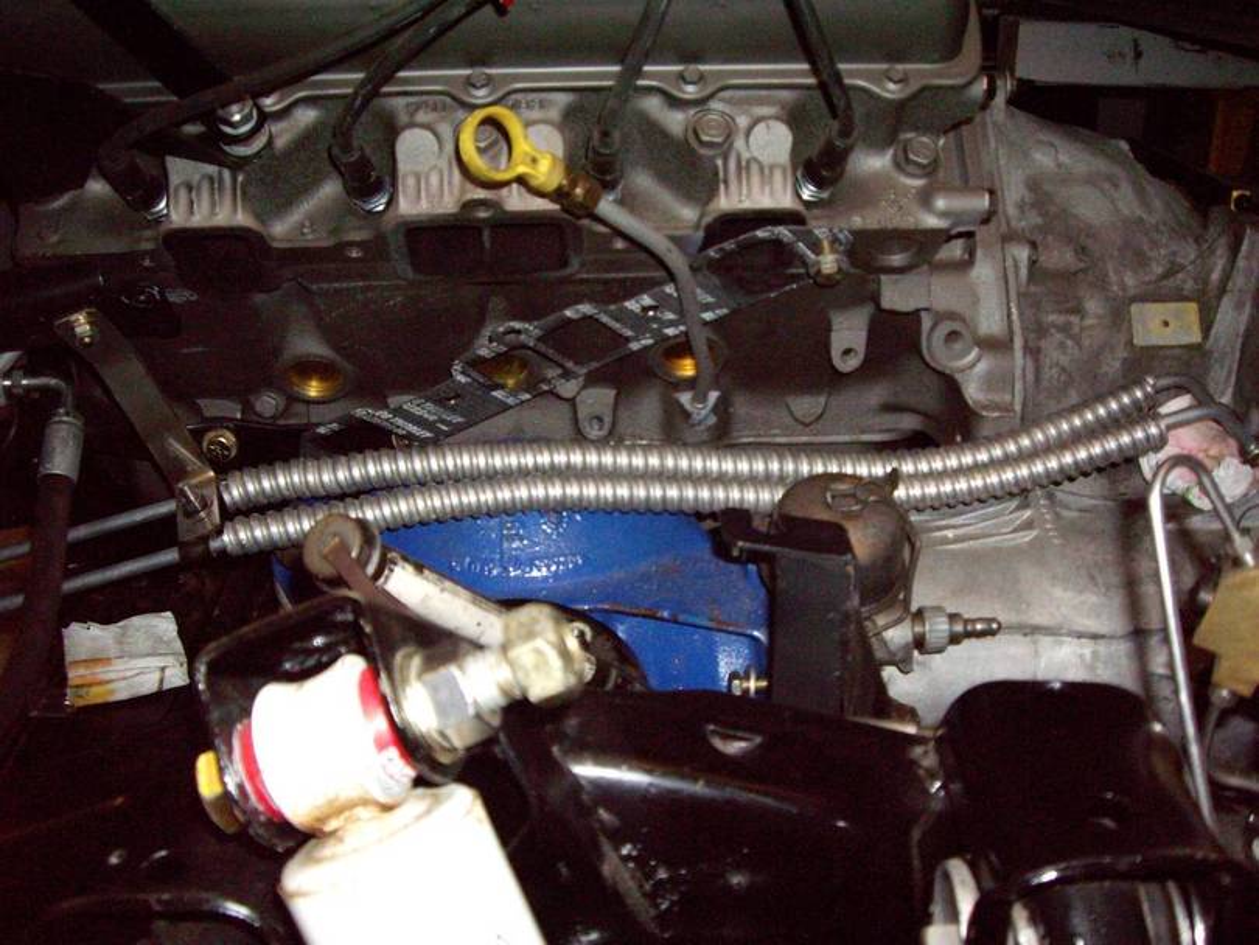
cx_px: 630
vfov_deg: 37.7
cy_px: 472
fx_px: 1382
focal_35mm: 38
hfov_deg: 49.0
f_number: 2.7
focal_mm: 6.2
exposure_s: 1/40
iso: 400
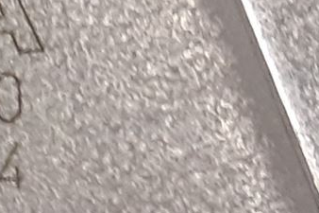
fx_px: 1452
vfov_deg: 8.3
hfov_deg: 11.4
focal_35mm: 164
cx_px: -311
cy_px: 249
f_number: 1.7
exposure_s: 1/50
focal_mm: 3.93
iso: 160
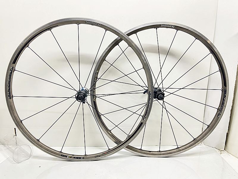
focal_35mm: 26
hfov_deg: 67.3
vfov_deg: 53.1
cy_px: 90
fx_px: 179
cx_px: 119
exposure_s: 1/50
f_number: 1.8
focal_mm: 4.25
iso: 160
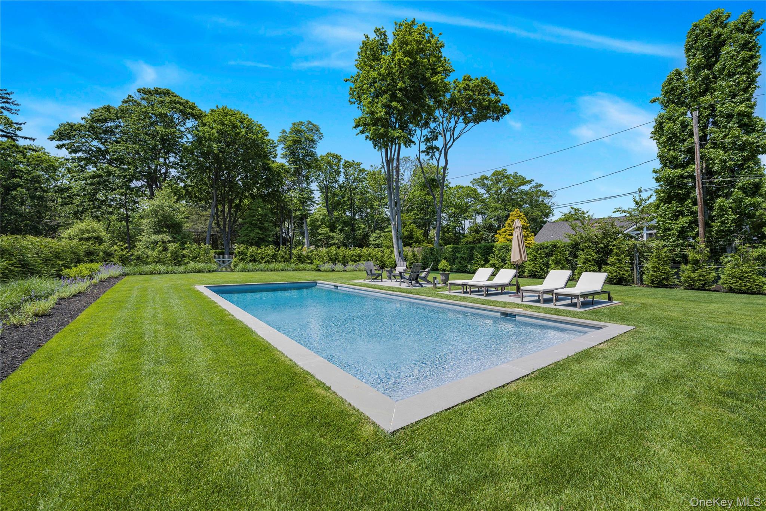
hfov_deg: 104.3
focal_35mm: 14
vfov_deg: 81.2
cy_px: 256
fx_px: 298
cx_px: 383
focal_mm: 14
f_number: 9
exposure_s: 1/500
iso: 250
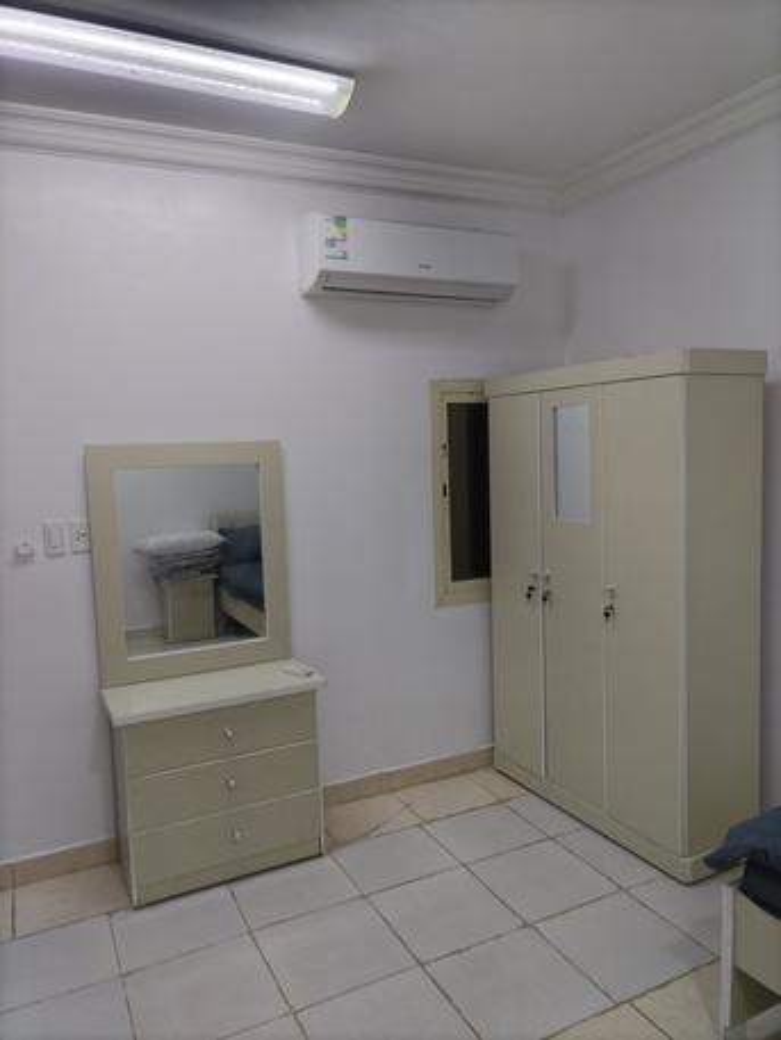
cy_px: 520
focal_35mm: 26
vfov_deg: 67.3
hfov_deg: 53.1
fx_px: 782
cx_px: 390
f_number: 1.8
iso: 378
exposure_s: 1/33.3
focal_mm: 4.7
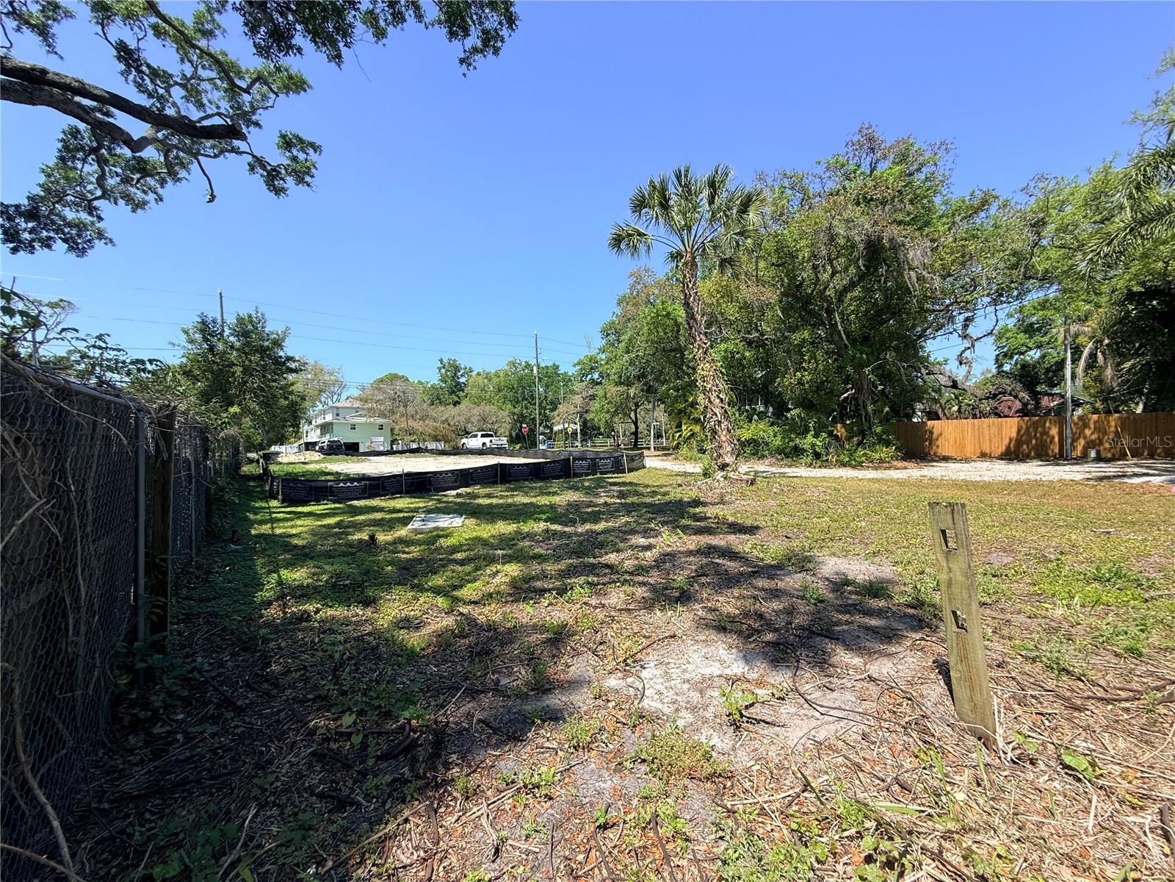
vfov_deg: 85.7
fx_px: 475
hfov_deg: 102.1
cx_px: 588
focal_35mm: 14
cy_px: 441
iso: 50
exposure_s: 1/1339
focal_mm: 2.22
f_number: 2.2
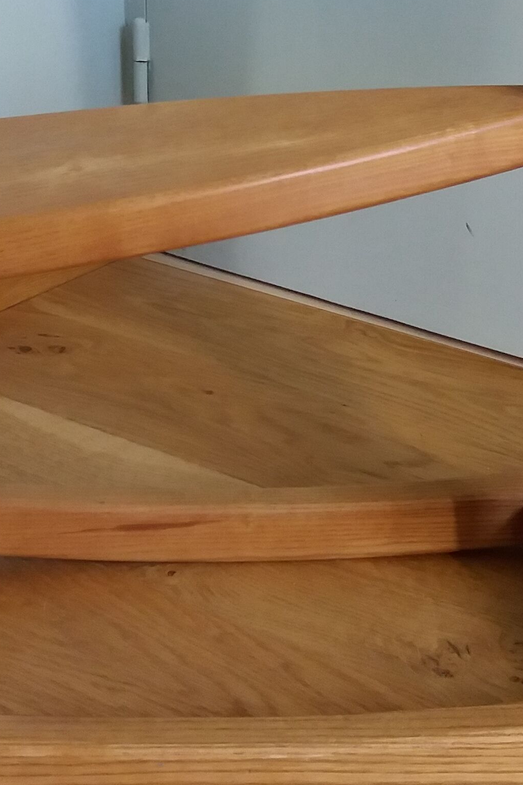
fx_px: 1700
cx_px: 294
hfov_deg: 17.5
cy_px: 219
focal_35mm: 78
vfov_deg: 25.7
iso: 160
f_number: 1.9
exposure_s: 1/20
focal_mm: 3.7
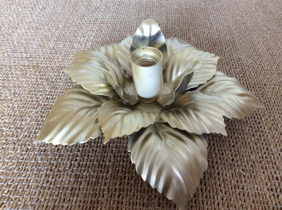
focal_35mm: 32
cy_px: 105
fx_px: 260
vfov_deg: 44.1
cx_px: 141
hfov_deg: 56.9
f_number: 2.4
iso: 320
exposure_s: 1/20
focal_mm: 3.3
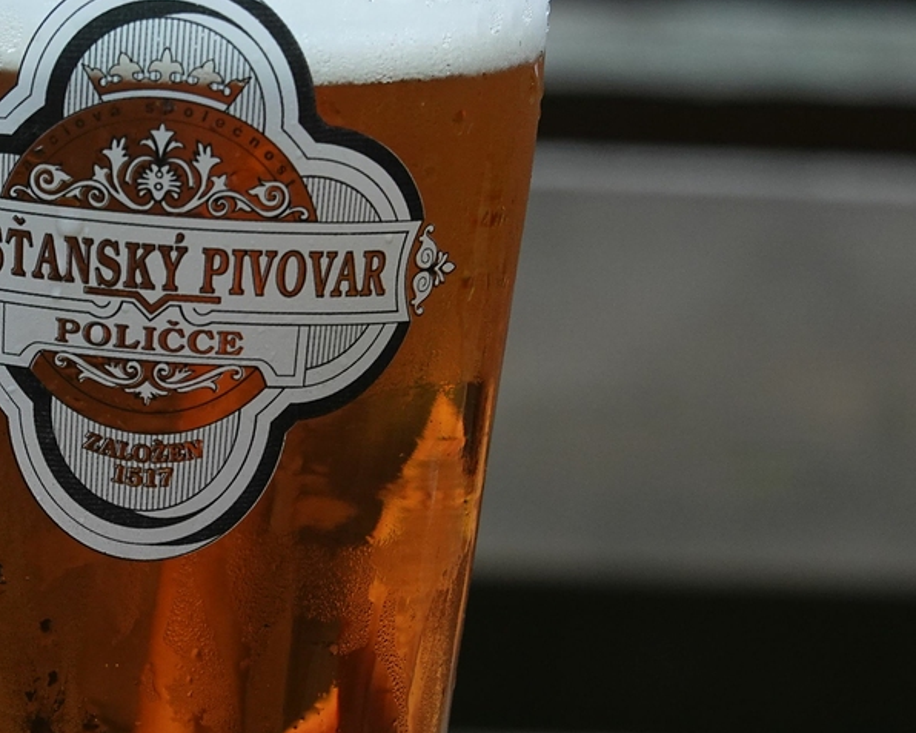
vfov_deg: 4.9
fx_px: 8541
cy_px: 362
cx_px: 218
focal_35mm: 315
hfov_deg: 6.1
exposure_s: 1/200
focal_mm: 72
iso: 640
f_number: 6.3
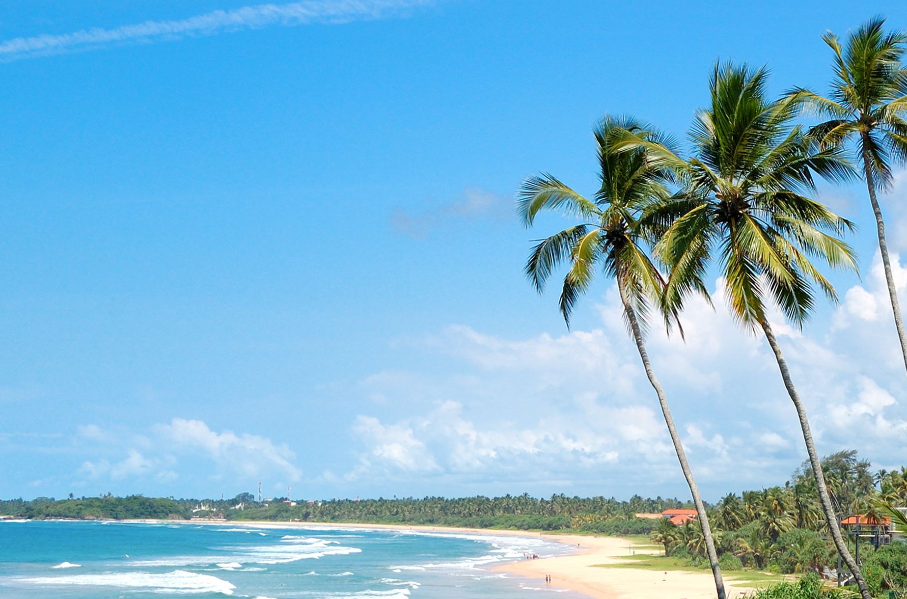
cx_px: 484
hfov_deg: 20.1
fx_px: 2562
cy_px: 381
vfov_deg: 13.3
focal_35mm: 102
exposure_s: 1/640
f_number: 8
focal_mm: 42
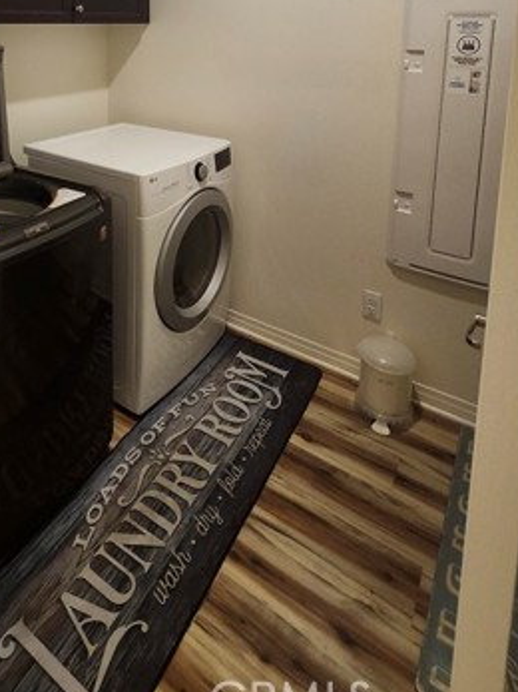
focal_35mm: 24
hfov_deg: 54.4
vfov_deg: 62.1
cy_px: 90
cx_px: 135
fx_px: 479
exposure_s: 1/60
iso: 250
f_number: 2.2
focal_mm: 1.74
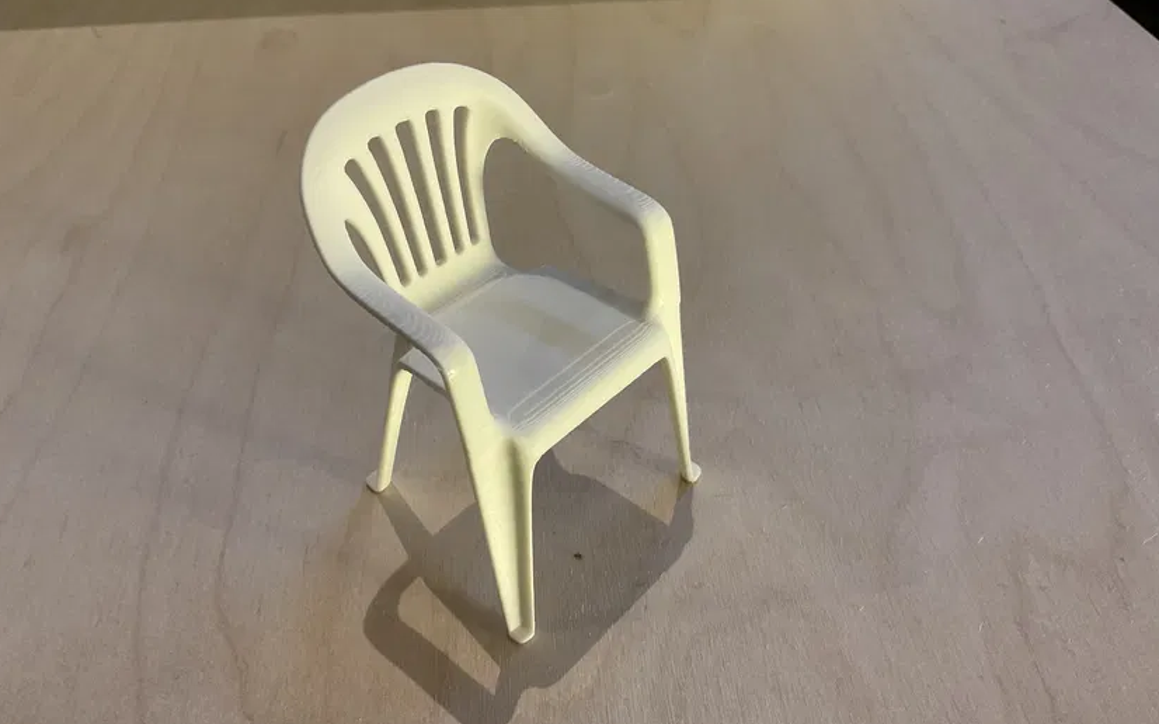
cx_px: 580
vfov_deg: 40.6
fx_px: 979
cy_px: 330
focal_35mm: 31
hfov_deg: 61.2
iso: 80
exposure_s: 1/50
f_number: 1.8
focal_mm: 3
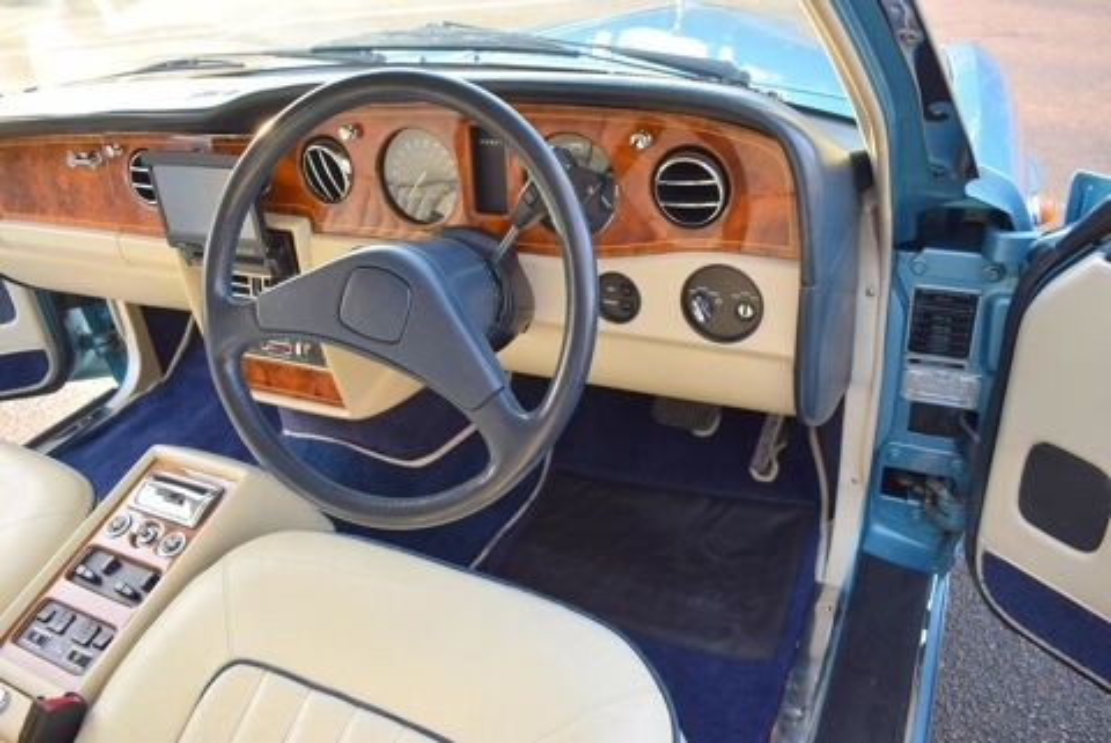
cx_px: 556
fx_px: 834
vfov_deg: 48.0
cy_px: 372
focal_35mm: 27
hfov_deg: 67.3
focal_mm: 18
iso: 400
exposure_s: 1/100
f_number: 5
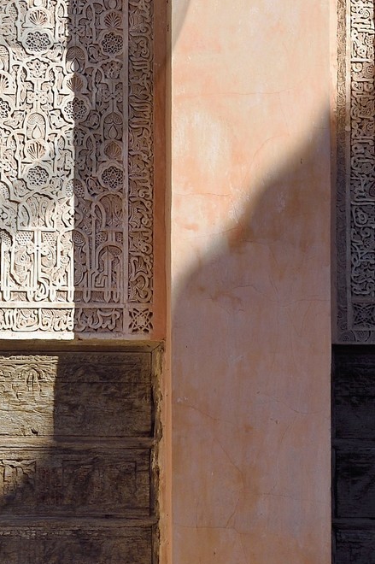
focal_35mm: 255
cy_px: -107
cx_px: -198
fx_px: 3990
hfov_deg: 5.3
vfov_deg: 8.0
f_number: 10
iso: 160
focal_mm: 70
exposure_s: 1/250
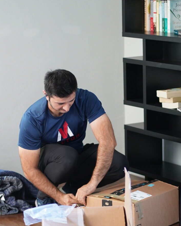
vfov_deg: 13.4
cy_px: 106
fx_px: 964
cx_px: 90
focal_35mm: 144
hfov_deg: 10.7
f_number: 2
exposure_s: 1/160
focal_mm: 85
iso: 1600
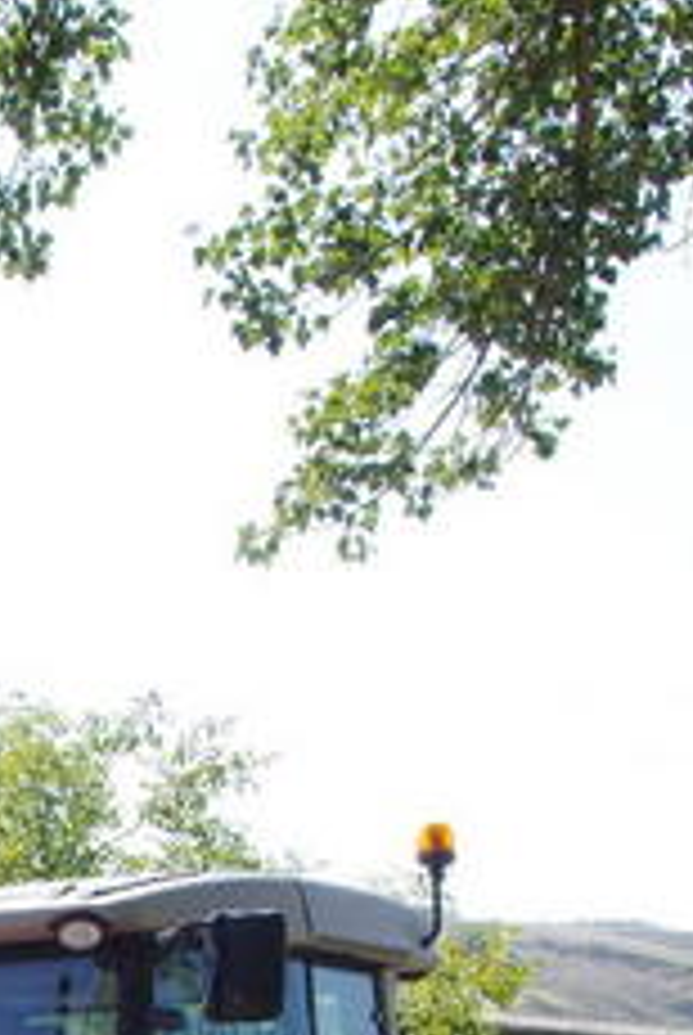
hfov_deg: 10.4
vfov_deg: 15.7
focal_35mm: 127
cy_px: 1143
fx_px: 3656
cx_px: -369
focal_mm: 26
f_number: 9
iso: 320
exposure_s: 1/160
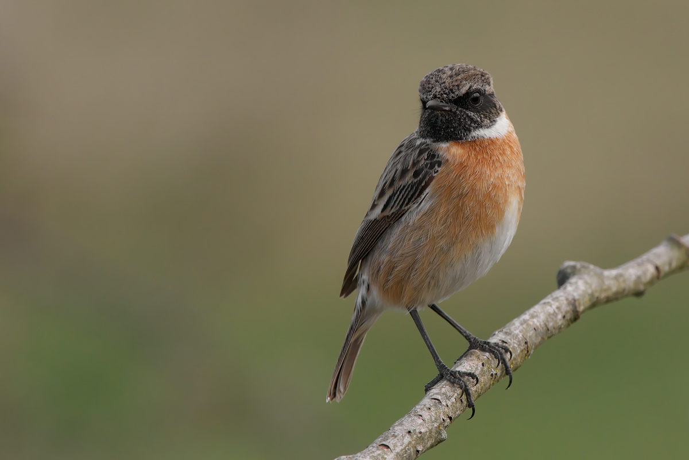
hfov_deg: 3.3
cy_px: 230
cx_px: 344
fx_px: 12057
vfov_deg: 2.2
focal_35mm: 630
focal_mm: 420
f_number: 8
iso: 1000
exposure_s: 1/1600
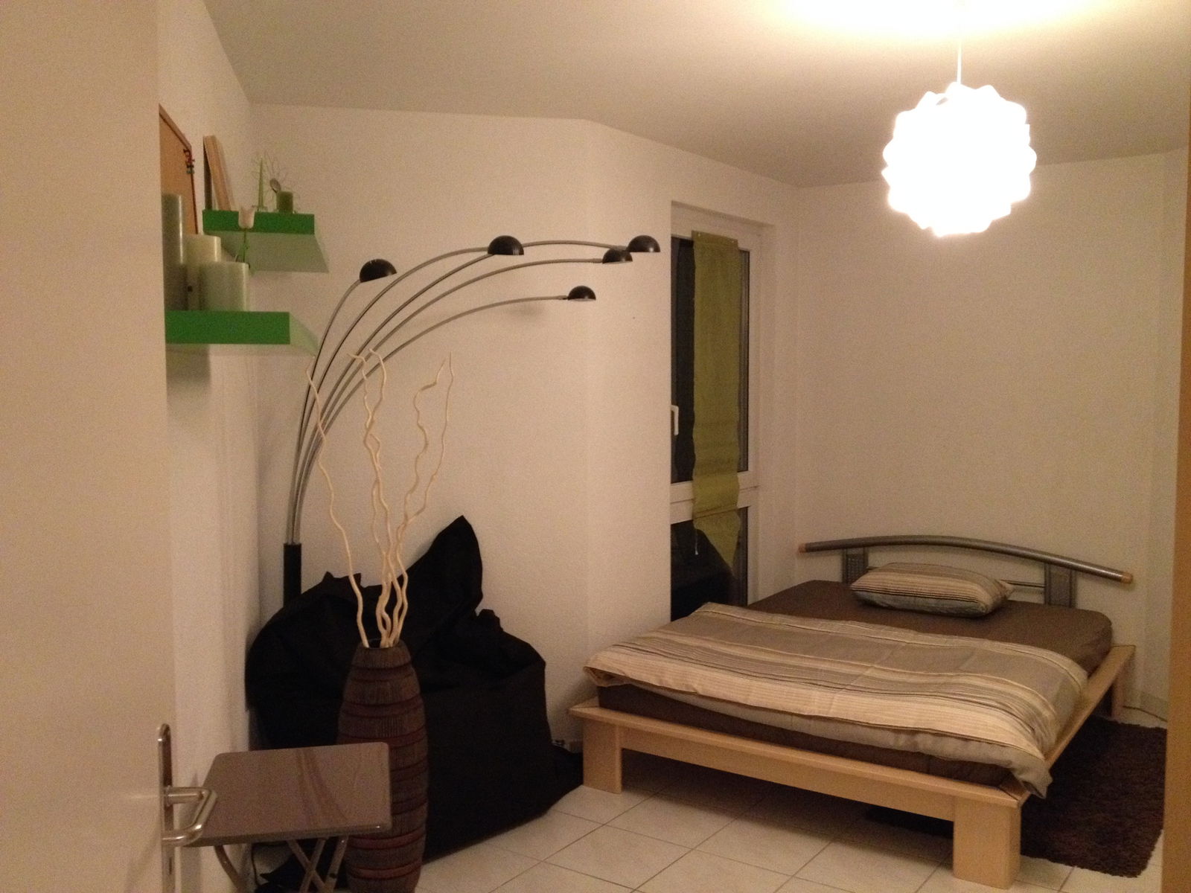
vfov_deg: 40.7
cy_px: 446
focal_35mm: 35
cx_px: 596
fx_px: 1204
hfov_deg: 52.6
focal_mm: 4.28
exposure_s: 1/15
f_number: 2.4
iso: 500
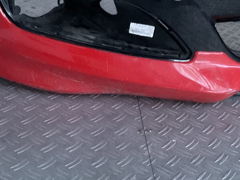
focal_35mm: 69
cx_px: 171
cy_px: -24
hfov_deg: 27.9
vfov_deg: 20.2
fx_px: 478
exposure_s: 1/25
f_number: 1.8
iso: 500
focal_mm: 3
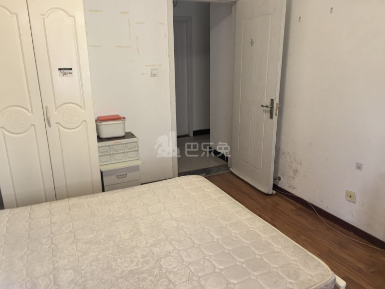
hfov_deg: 65.3
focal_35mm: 27
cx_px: 192
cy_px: 144
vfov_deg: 51.4
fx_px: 300
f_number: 2
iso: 200
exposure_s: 1/50
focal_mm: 5.75
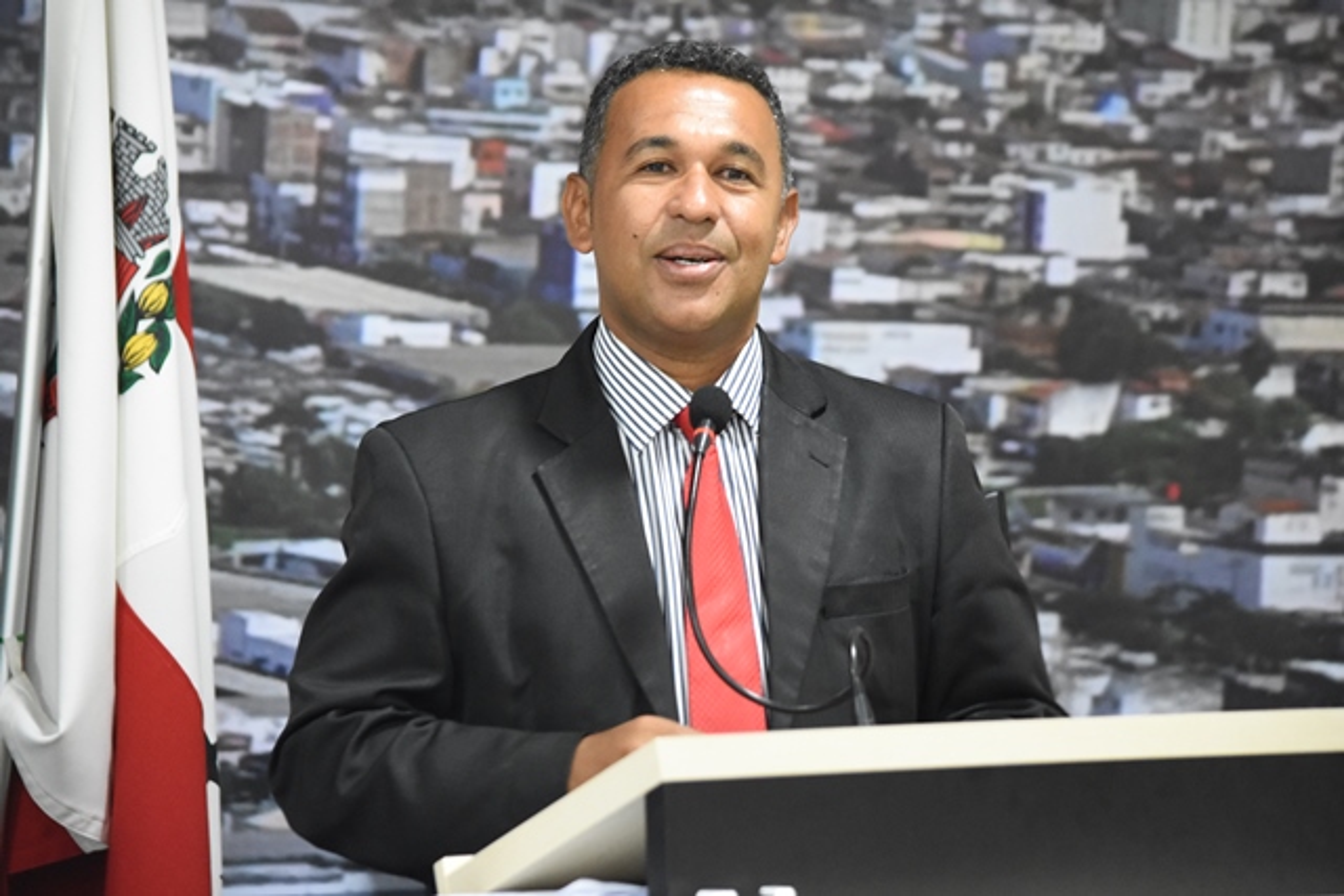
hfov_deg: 12.4
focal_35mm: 165
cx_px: 672
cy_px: 448
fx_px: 6161
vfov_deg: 8.3
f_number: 4.8
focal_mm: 110
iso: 4000
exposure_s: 1/50
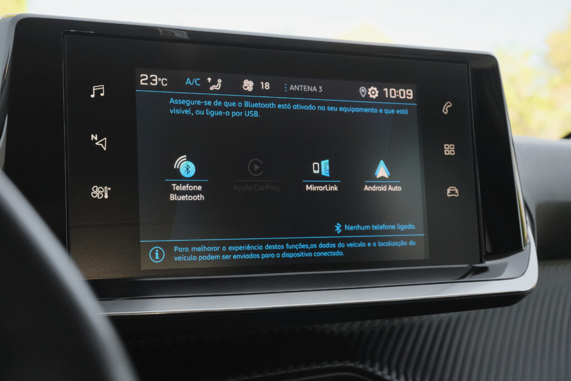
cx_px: 286
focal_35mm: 56
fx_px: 888
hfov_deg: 35.6
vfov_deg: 24.2
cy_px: 190
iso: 2000
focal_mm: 37.4
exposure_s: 1/160
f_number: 8
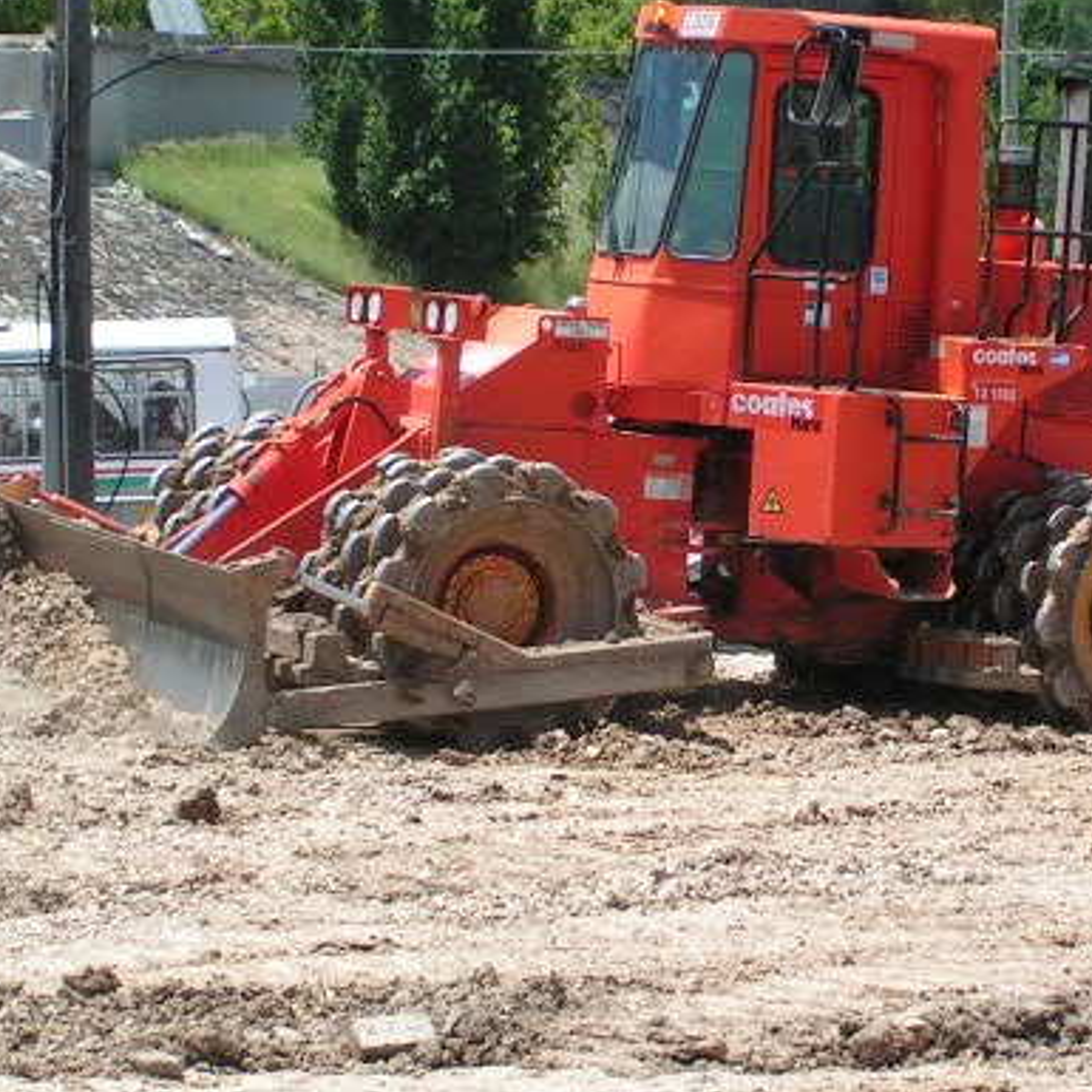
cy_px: 451
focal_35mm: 145
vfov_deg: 12.0
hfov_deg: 12.0
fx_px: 5175
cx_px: 794
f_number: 6.3
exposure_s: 1/320
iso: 50
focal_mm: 12.1
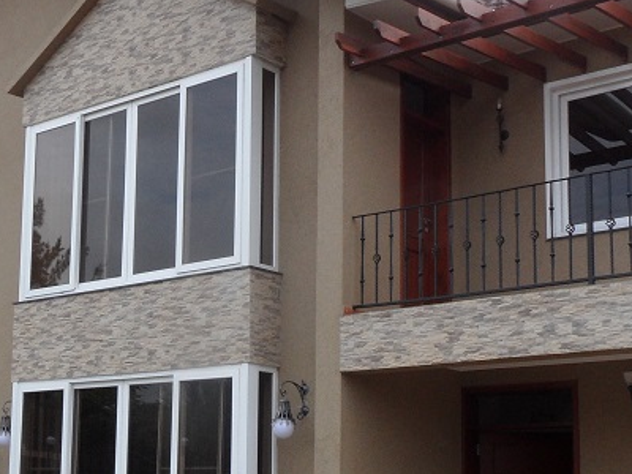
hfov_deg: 32.0
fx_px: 1095
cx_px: 223
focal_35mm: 60
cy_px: 352
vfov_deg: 24.2
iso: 80
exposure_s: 1/350
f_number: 4.6
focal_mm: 3.9
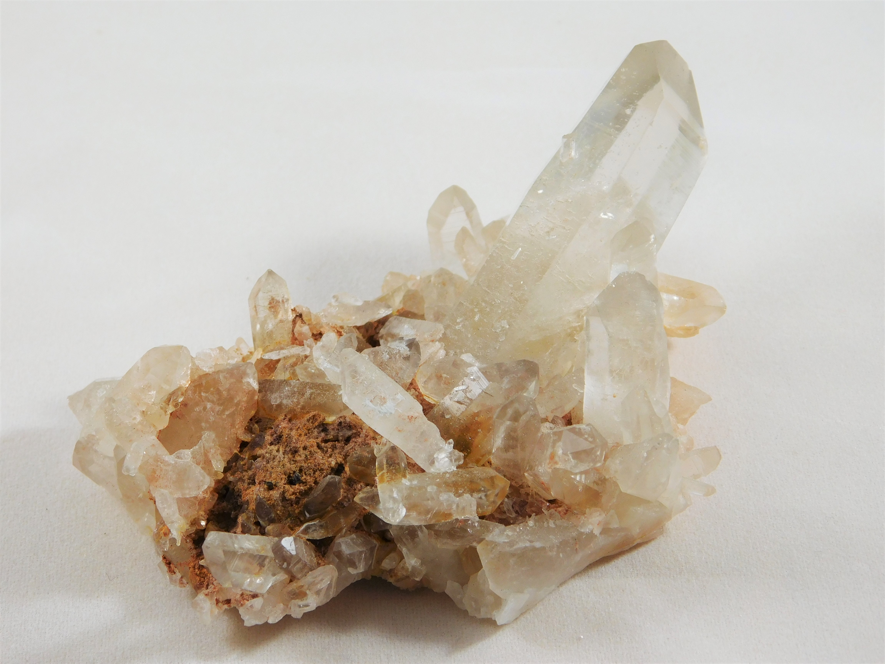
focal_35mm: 71
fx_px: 1815
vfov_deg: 20.7
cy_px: 332
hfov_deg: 27.4
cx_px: 442
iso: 125
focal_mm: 12.6
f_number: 4.3
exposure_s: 1/60
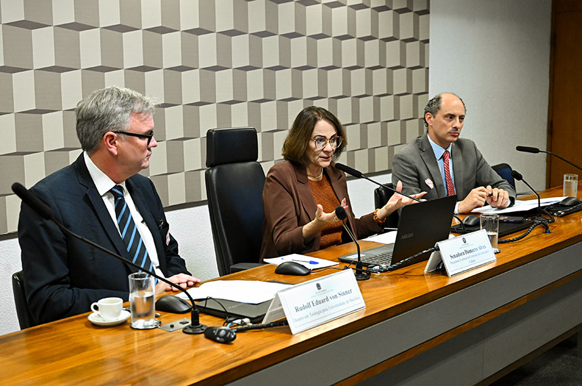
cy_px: 193
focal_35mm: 44
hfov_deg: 44.6
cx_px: 291
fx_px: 710
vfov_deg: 30.4
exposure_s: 1/200
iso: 5000
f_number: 5
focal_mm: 44
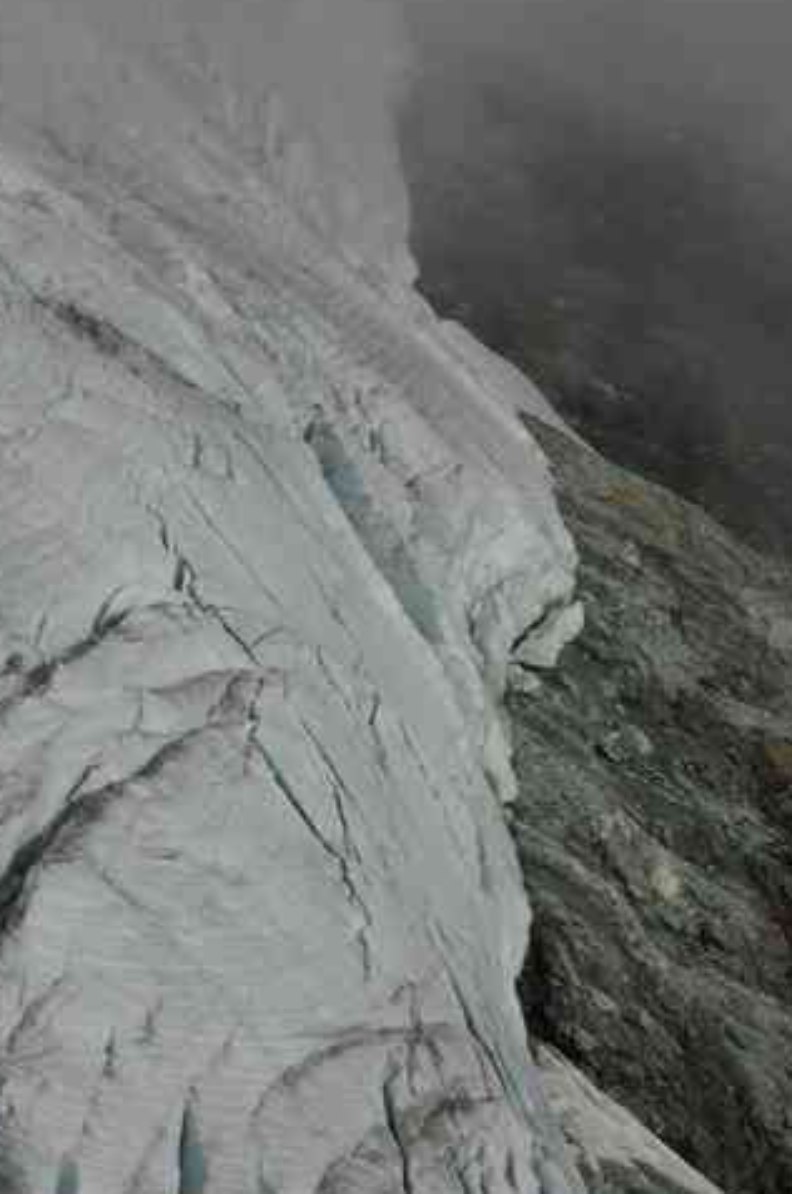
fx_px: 7314
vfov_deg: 9.3
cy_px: 838
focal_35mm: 221
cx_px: 276
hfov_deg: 6.2
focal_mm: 70
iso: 100
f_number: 13
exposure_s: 1/125
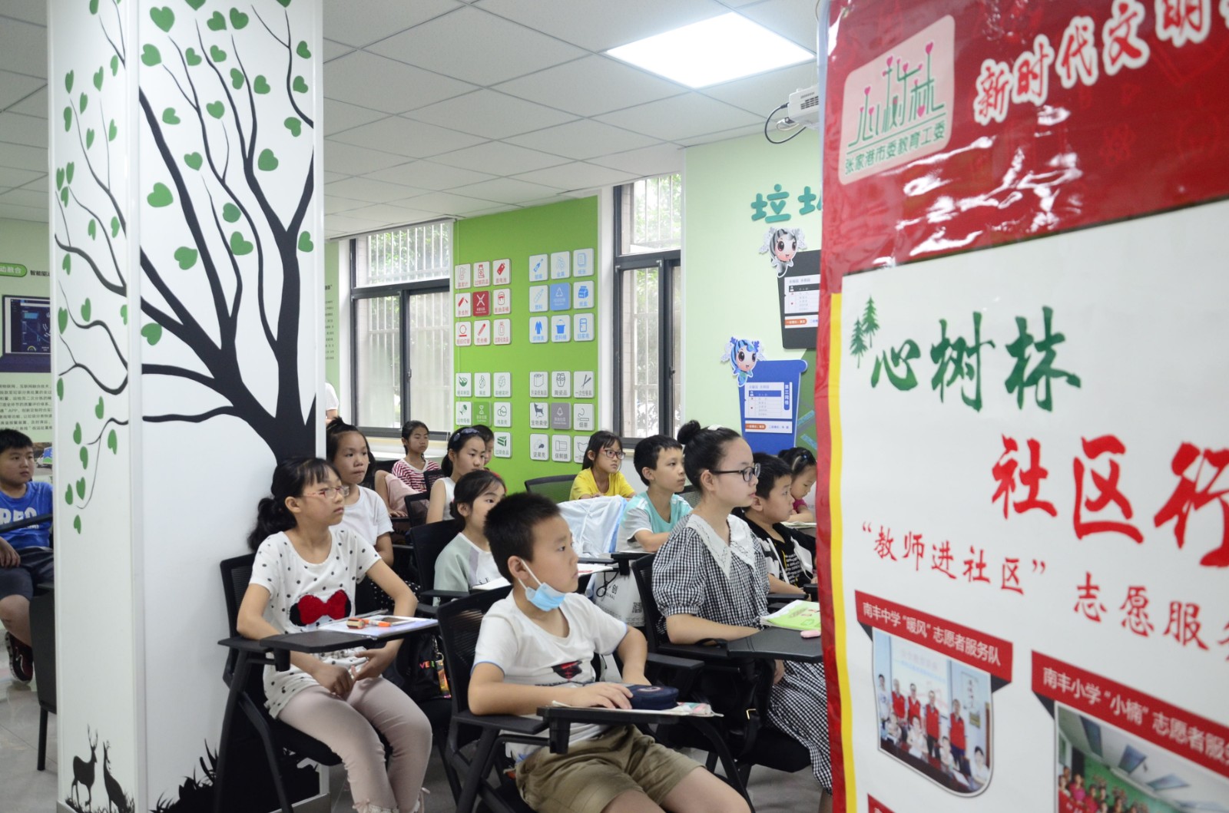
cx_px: 614
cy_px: 406
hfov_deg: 67.5
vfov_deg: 47.7
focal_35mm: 27
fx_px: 920
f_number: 4.5
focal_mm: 18
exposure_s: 1/50
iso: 1000
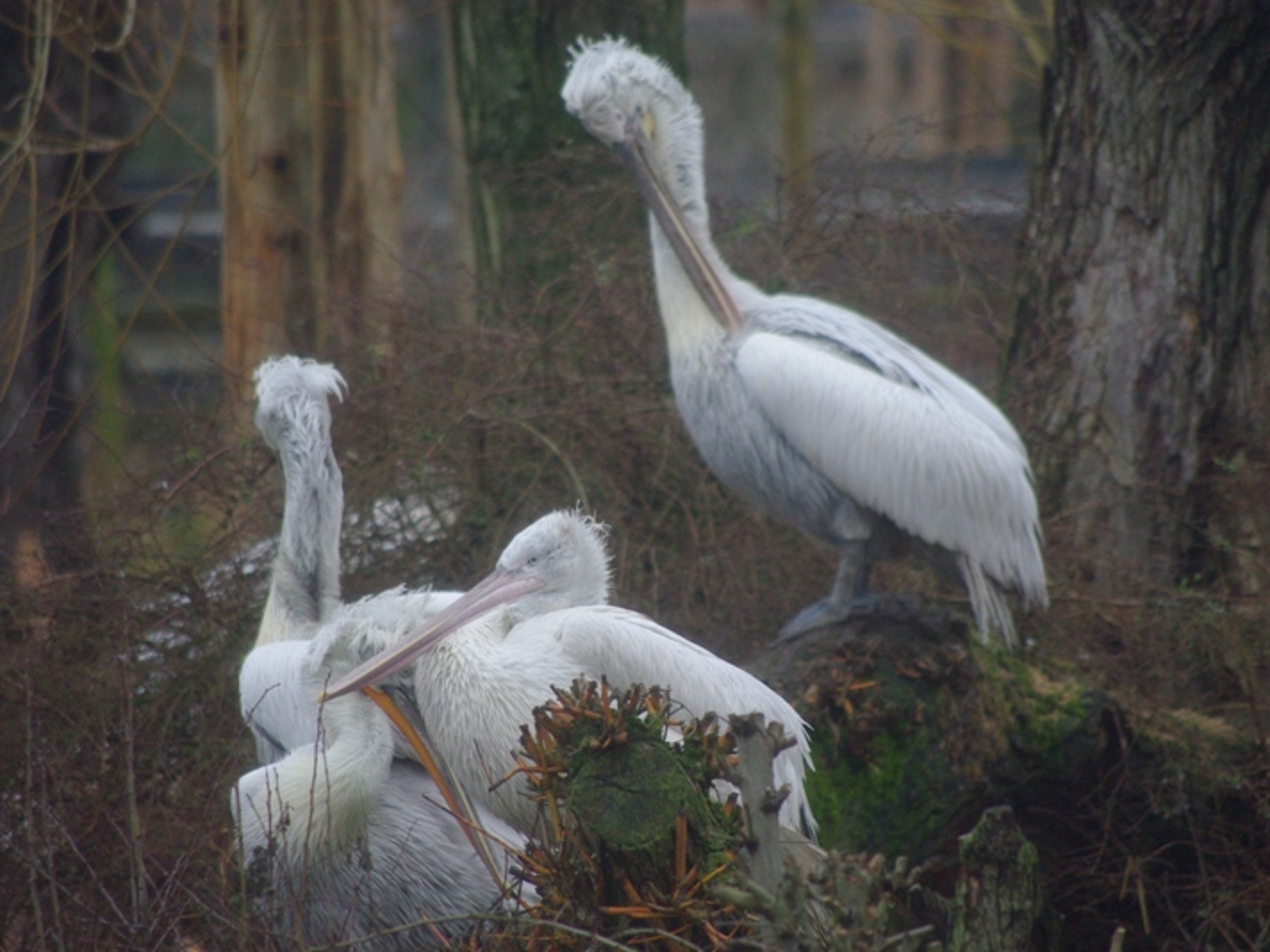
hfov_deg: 4.1
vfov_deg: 3.1
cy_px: 476
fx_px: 17867
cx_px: 692
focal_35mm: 487
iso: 800
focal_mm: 300
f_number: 5.8
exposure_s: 1/350
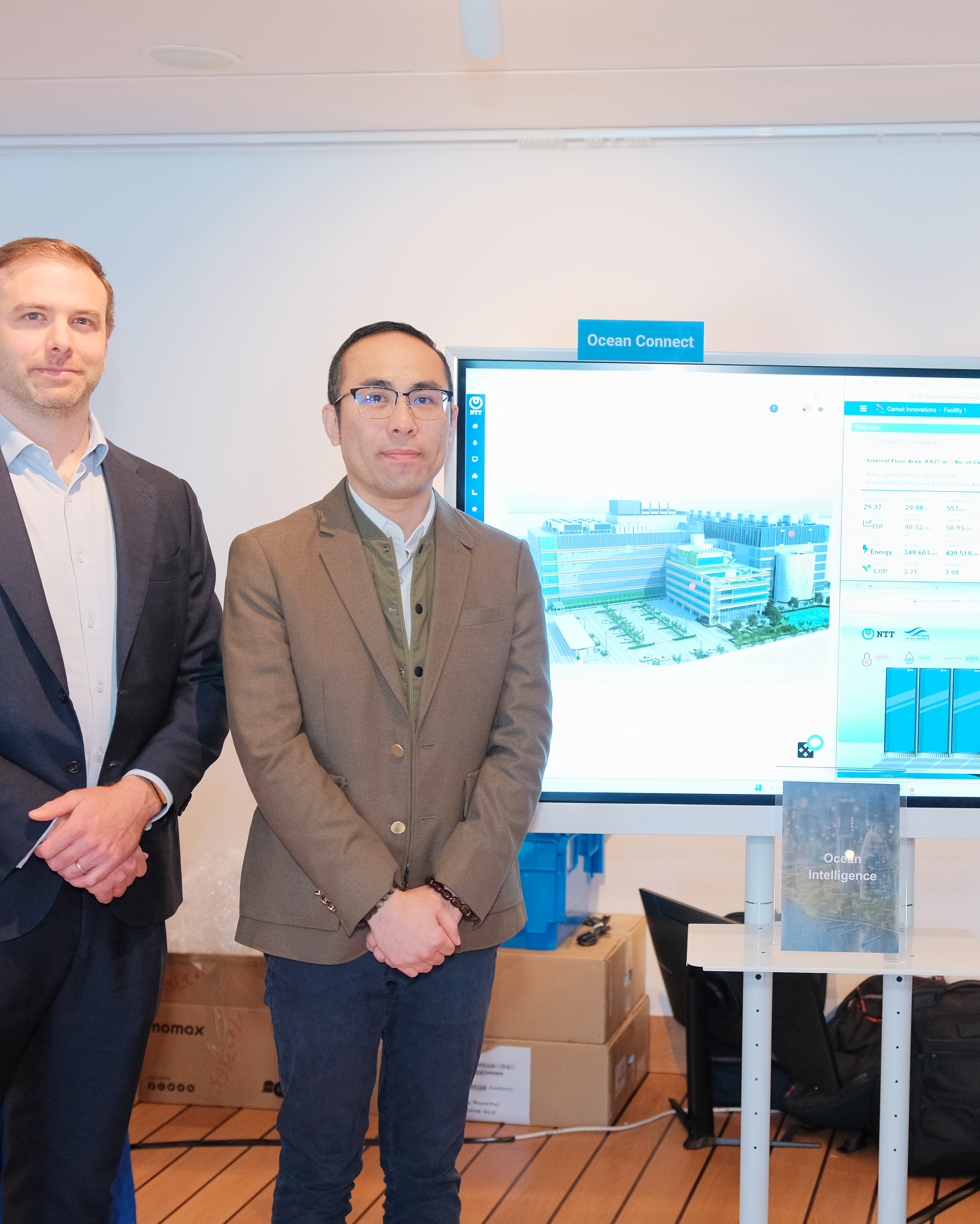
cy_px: 617
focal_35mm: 54
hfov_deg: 27.7
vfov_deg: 34.7
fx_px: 1958
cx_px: 732
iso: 1600
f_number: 2.2
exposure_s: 1/80
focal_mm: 25
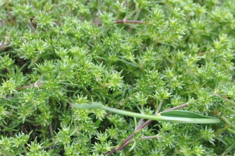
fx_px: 1630
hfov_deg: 8.2
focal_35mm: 250
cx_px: 72
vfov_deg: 5.5
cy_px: 156
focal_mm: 75
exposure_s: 1/160
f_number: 7.1
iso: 400
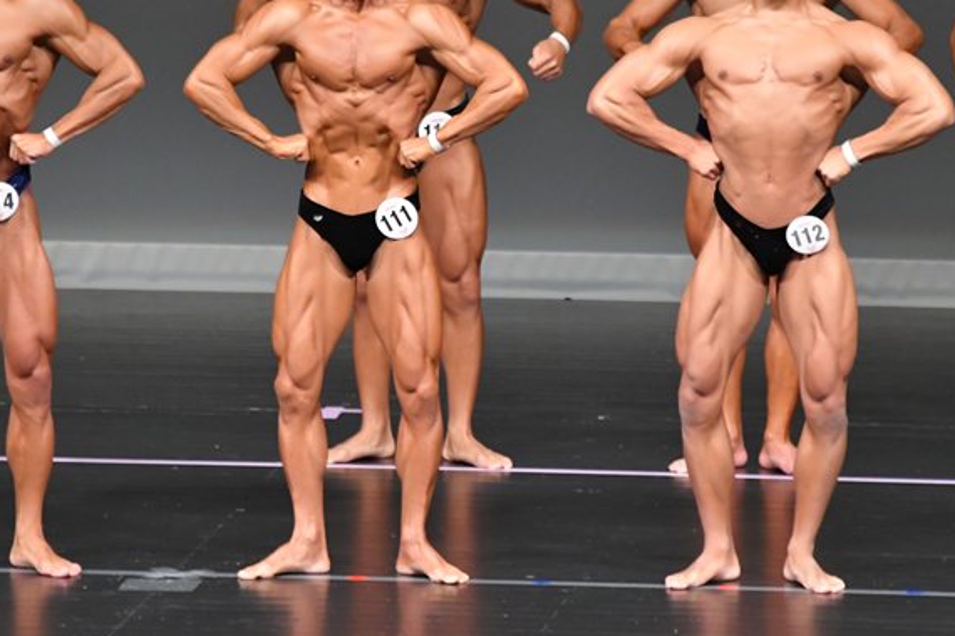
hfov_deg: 4.4
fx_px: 12441
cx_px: 510
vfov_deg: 2.9
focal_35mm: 469
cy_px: 258
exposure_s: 1/400
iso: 5000
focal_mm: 230
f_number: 5.6
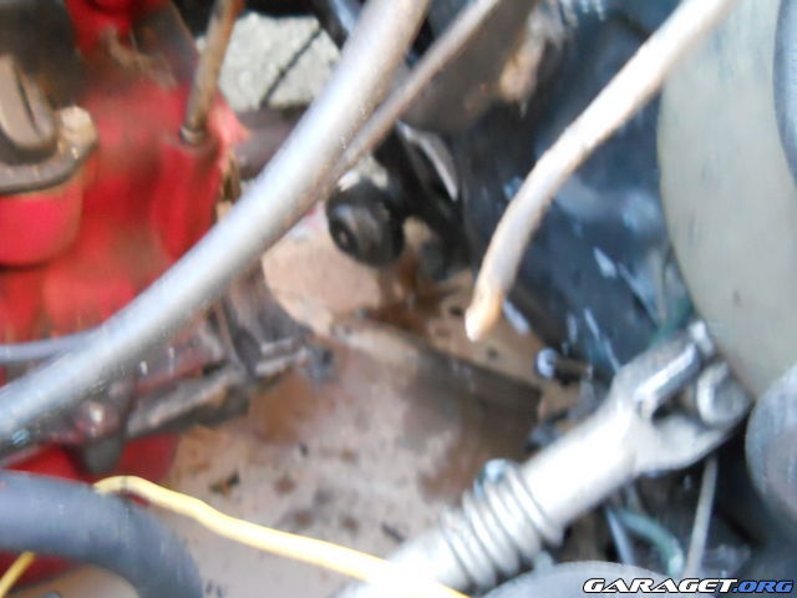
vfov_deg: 35.1
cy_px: 299
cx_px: 398
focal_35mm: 41
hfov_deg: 45.8
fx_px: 944
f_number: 3.1
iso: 800
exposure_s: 1/5
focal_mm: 6.72
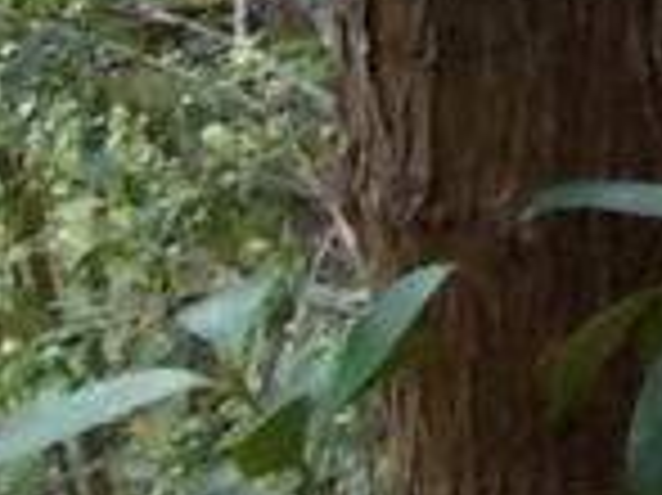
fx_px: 3459
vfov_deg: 7.8
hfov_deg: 8.7
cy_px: -572
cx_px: 2081
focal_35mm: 181
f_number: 3.2
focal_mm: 4.6
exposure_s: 1/25
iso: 125
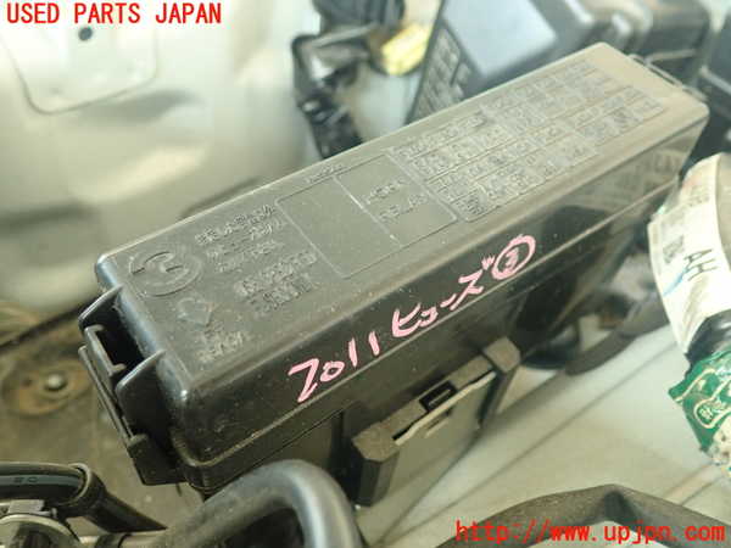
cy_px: 274
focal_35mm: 30
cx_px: 366
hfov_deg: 60.0
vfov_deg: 46.8
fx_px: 634
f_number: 2.3
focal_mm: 5.5
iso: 400
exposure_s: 1/30
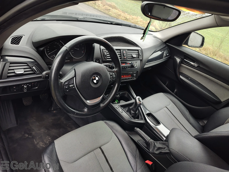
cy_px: 86
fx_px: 152
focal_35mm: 23
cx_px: 114
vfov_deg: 58.9
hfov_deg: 73.9
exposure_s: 1/50
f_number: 1.8
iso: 247
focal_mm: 5.56
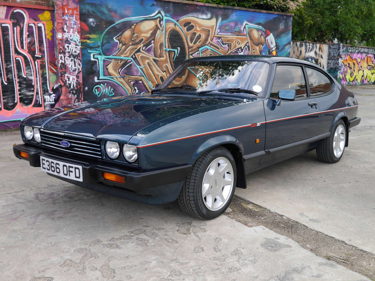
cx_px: 188
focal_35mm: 36
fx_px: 390
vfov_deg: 39.7
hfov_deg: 51.3
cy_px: 140
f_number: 4
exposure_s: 1/125
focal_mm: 18
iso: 160
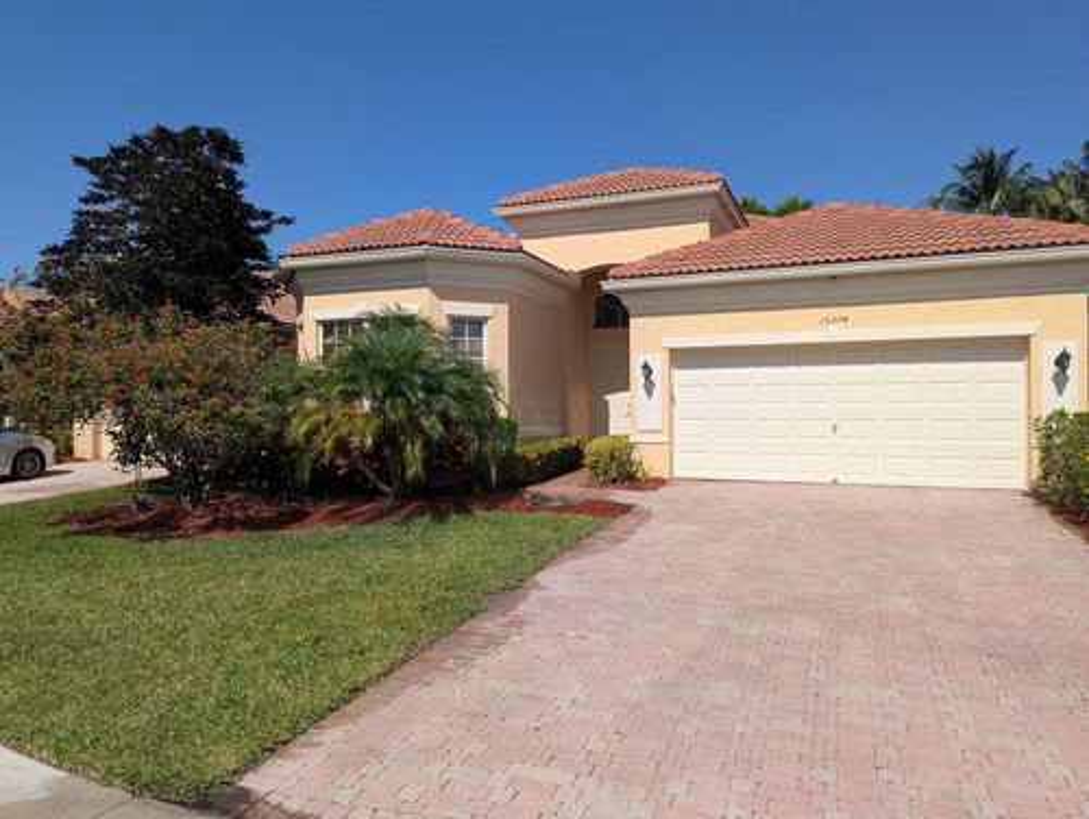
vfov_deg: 56.9
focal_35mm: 24
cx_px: 544
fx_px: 756
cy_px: 410
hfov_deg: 71.5
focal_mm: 6.81
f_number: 1.85
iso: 48
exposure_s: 1/3425
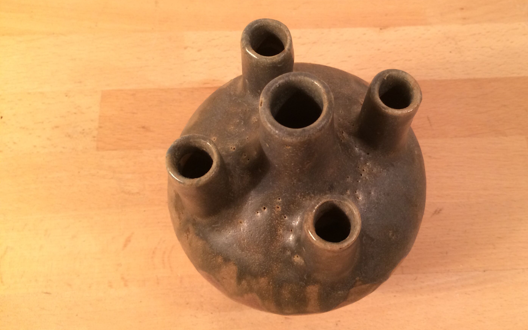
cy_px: 151
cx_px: 309
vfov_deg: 35.3
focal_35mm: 36
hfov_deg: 53.7
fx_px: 518
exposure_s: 1/33
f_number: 2.2
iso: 125
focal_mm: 4.15
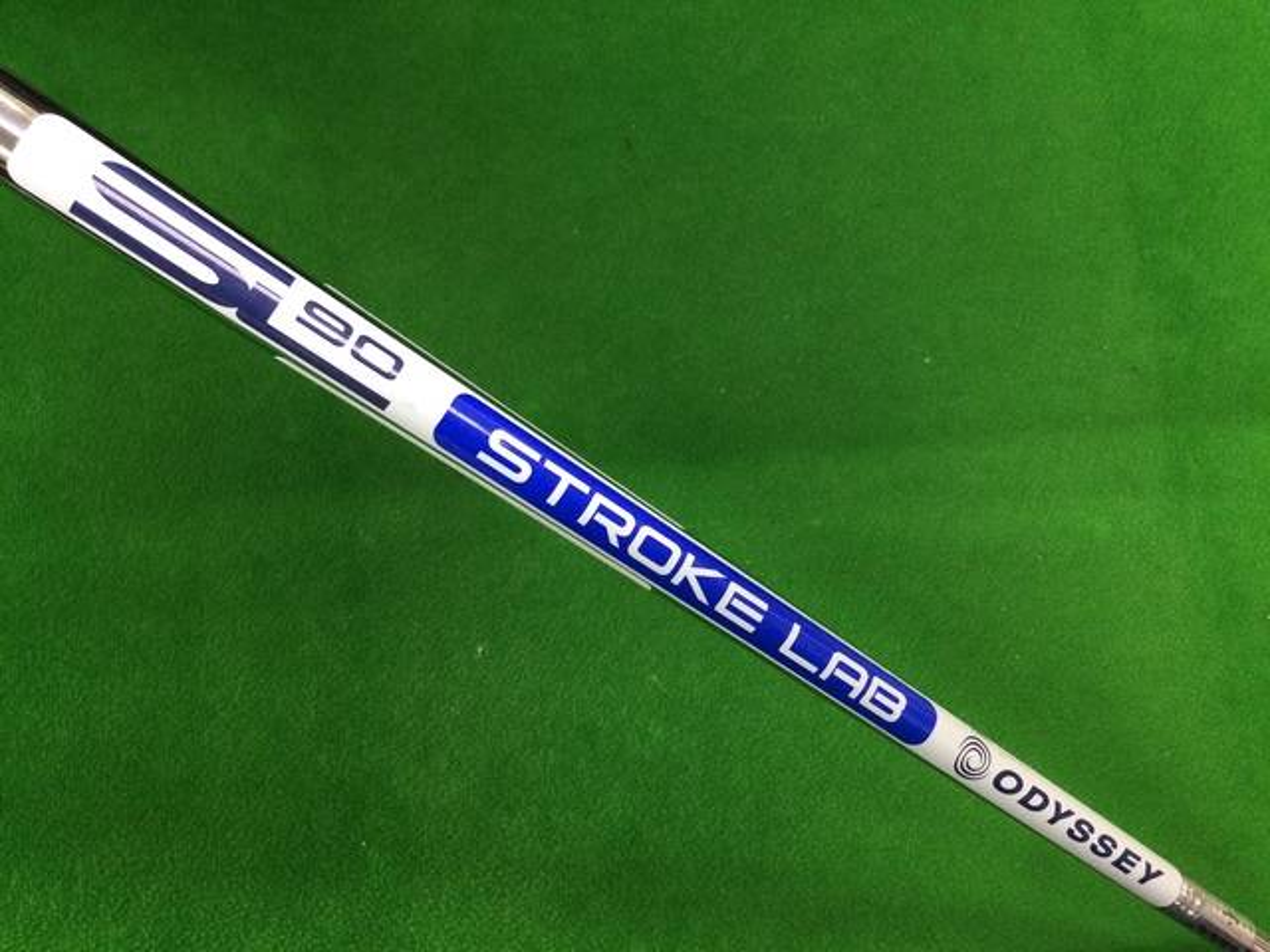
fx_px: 1137
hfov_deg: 58.4
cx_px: 635
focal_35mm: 31
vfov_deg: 45.4
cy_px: 476
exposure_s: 1/30
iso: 125
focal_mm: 3.3
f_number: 2.4
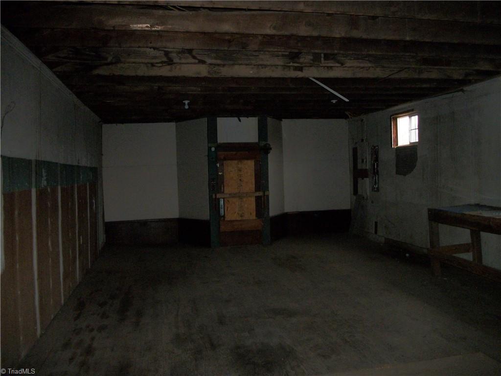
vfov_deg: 44.2
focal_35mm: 32
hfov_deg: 56.8
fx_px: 463
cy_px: 188
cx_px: 250
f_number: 2.9
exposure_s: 1/30
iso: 250
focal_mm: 5.7
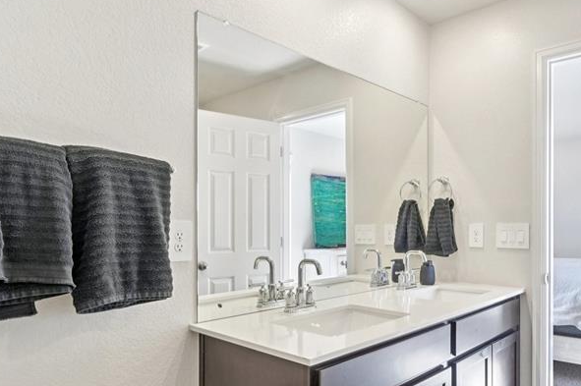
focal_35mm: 26
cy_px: 226
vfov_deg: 49.3
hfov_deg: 68.8
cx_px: 348
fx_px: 419
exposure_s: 1/10
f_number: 8
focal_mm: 10
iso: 800
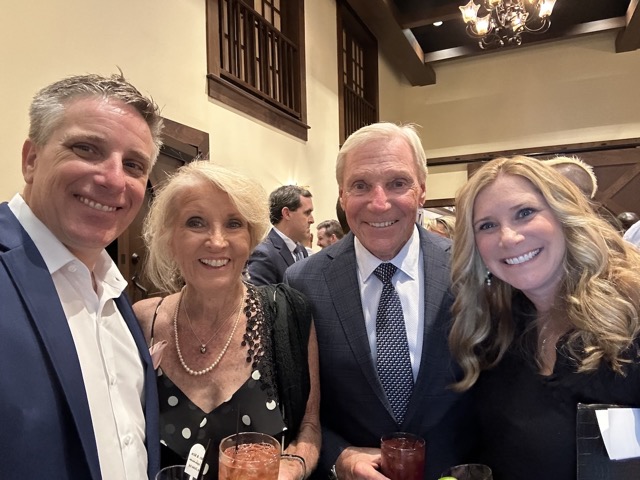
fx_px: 425
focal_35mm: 23
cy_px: 240
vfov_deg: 58.9
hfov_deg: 73.9
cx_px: 320
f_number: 1.9
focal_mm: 2.69
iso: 640
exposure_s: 1/20
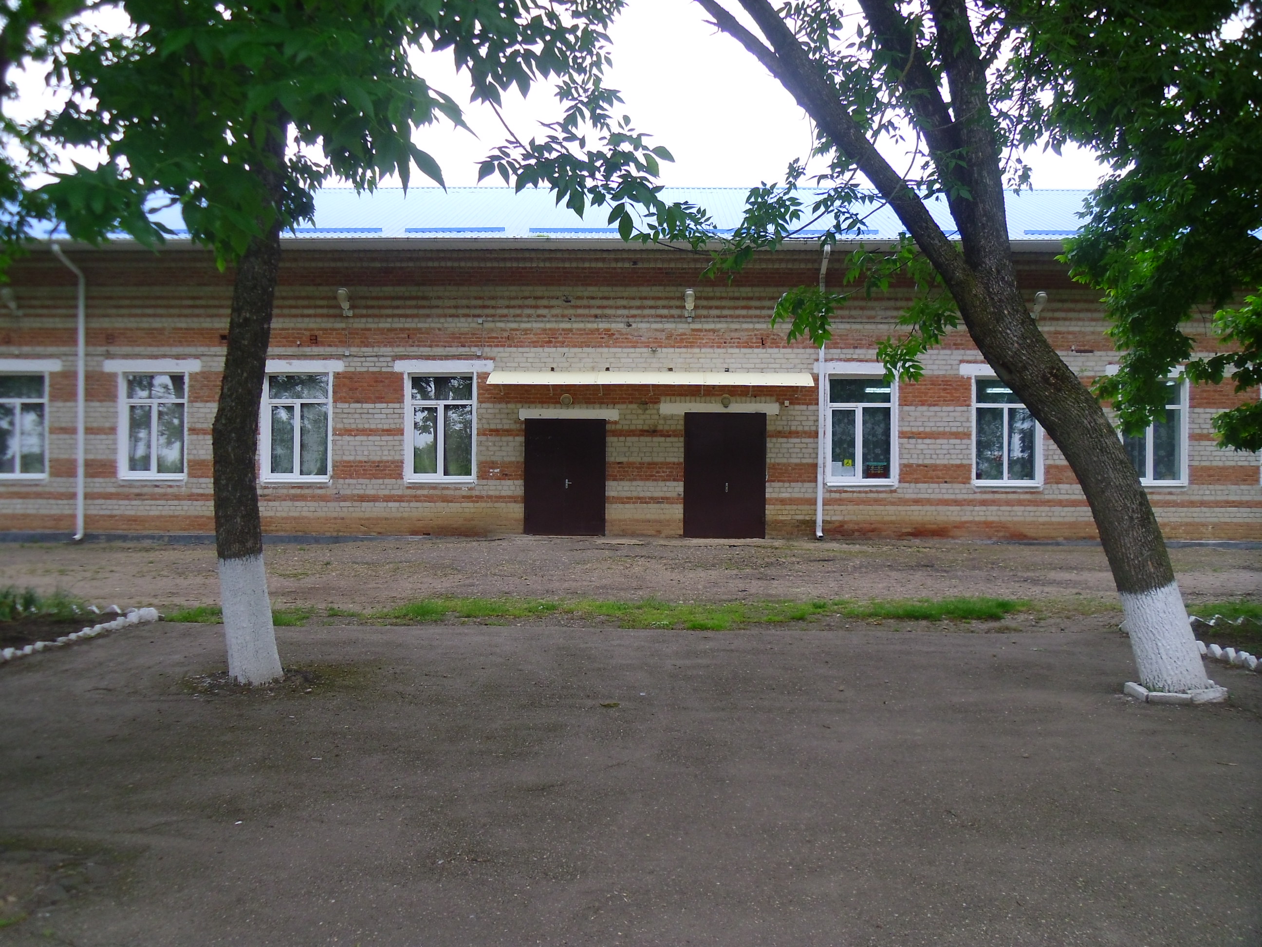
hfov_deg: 58.4
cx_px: 631
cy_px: 474
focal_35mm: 31
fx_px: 1130
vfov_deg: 45.4
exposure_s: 1/173
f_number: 3.3
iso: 80
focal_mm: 5.6
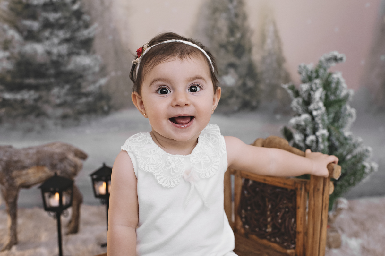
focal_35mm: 35
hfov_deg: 54.5
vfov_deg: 37.8
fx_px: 374
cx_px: 192
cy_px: 128
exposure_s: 1/250
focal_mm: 35
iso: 640
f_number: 3.5
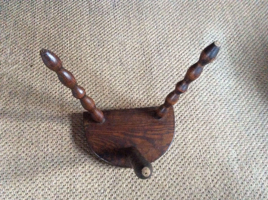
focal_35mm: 32
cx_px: 134
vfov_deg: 44.1
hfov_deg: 56.9
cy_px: 100
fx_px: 247
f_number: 2.4
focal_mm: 3.3
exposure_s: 1/17
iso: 640
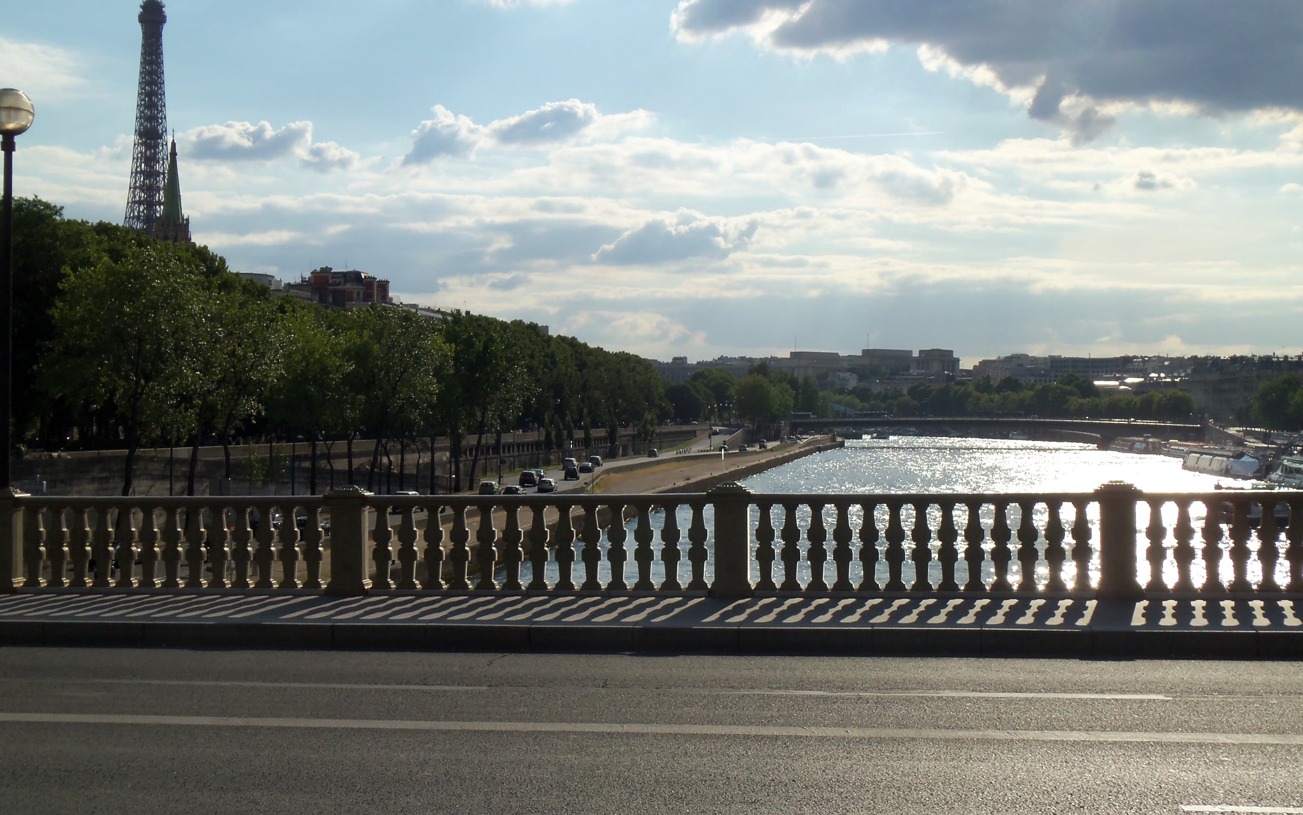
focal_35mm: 51
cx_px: 652
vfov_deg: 25.3
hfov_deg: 39.6
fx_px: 1811
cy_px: 348
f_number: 9.8
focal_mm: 8.7
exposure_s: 1/200
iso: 80
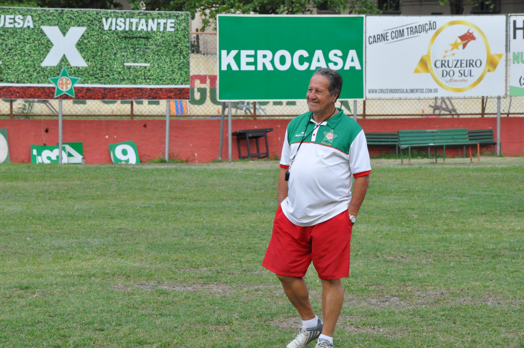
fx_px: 2290
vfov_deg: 8.7
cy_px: 174
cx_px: 262
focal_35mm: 158
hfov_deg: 13.1
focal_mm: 105
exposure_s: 1/800
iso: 3200
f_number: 14
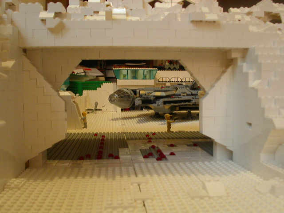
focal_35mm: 38
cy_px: 106
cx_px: 142
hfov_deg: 49.0
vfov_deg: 37.7
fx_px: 312
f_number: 2.8
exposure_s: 1/15
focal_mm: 7.8
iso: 200
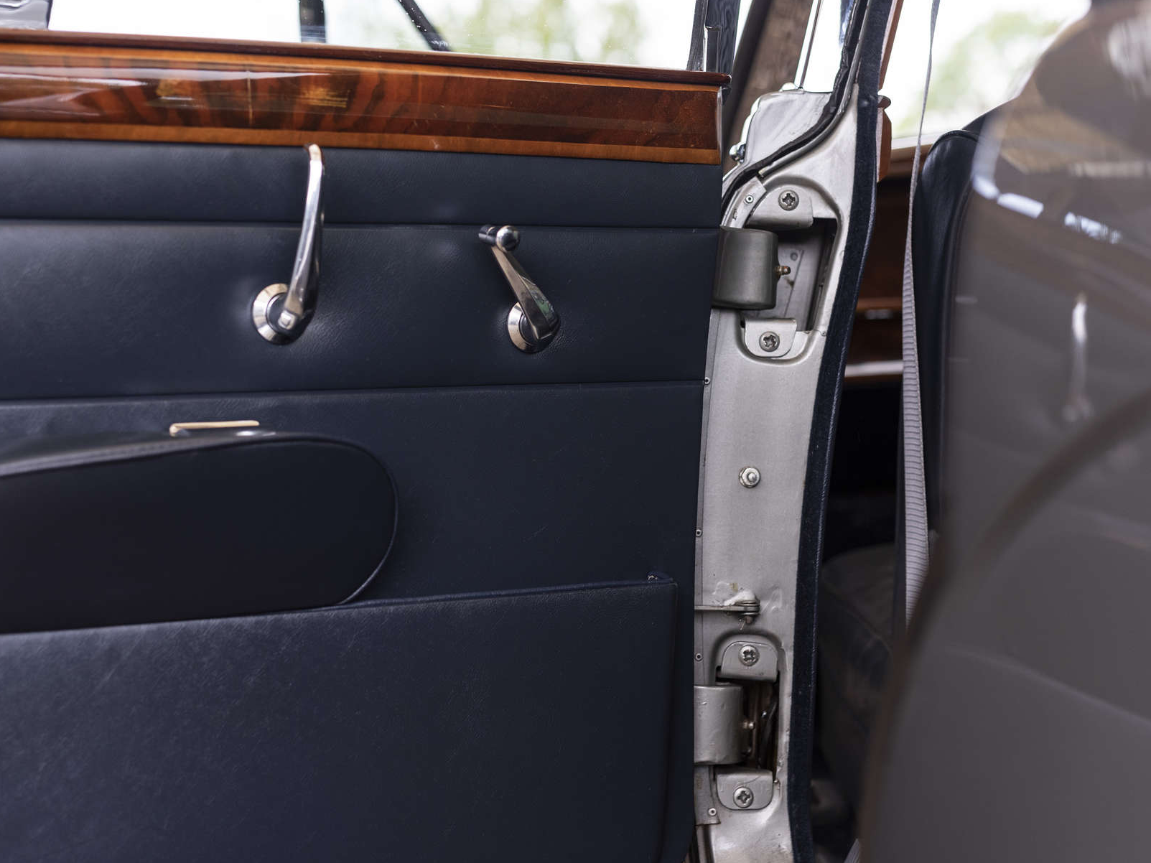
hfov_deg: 32.2
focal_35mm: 60
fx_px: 1995
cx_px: 543
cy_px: 442
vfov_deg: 24.4
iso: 400
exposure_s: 1/100
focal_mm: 50
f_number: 2.8
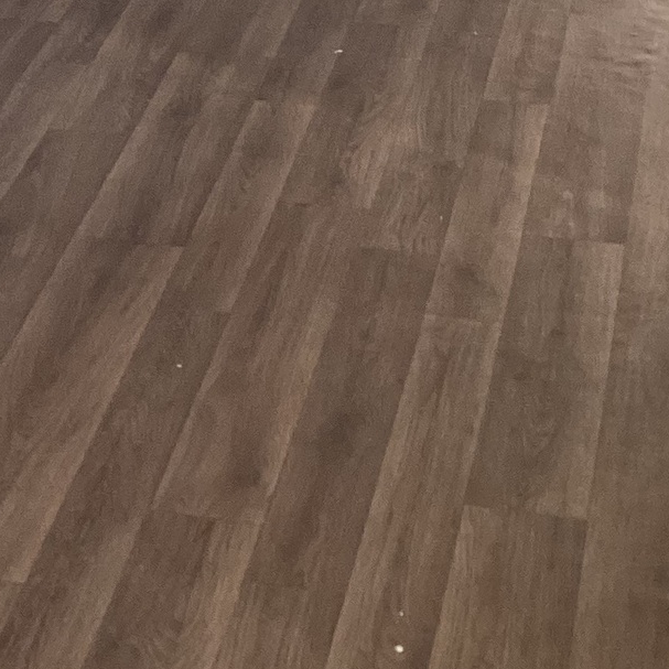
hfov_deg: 16.2
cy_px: -328
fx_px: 2274
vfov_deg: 15.5
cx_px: -83
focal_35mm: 104
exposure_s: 1/60
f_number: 2.4
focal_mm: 3.3
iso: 100
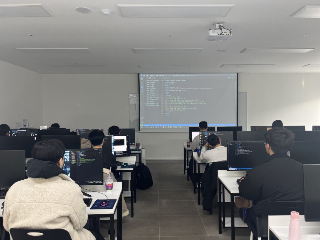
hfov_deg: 67.3
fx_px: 240
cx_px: 160
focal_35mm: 26
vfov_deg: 53.1
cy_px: 120
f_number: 1.6
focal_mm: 5.1
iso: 100
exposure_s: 1/60
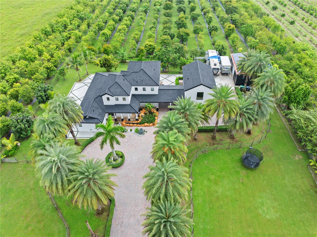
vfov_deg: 56.7
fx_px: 220
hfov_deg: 71.6
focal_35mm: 24
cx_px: 158
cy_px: 118
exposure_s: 1/160
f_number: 2.8
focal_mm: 12.29
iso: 100
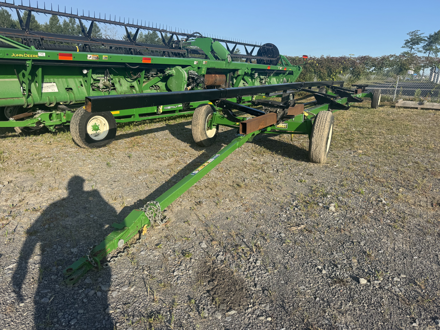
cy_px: 165
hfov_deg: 71.6
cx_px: 220
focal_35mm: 24
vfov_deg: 56.8
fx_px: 305
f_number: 1.78
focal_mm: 6.76
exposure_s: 1/3247
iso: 80
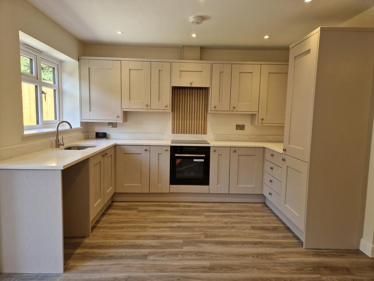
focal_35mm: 23
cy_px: 140
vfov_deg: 58.9
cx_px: 187
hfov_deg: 73.9
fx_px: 248
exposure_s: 1/180
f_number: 1.8
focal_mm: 5.4
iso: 100
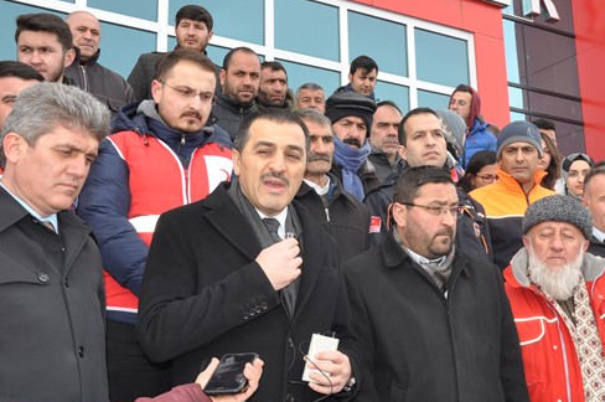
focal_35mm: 52
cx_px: 394
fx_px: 873
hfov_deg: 37.9
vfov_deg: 25.8
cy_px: 145
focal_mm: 26
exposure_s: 1/200
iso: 250
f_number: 9
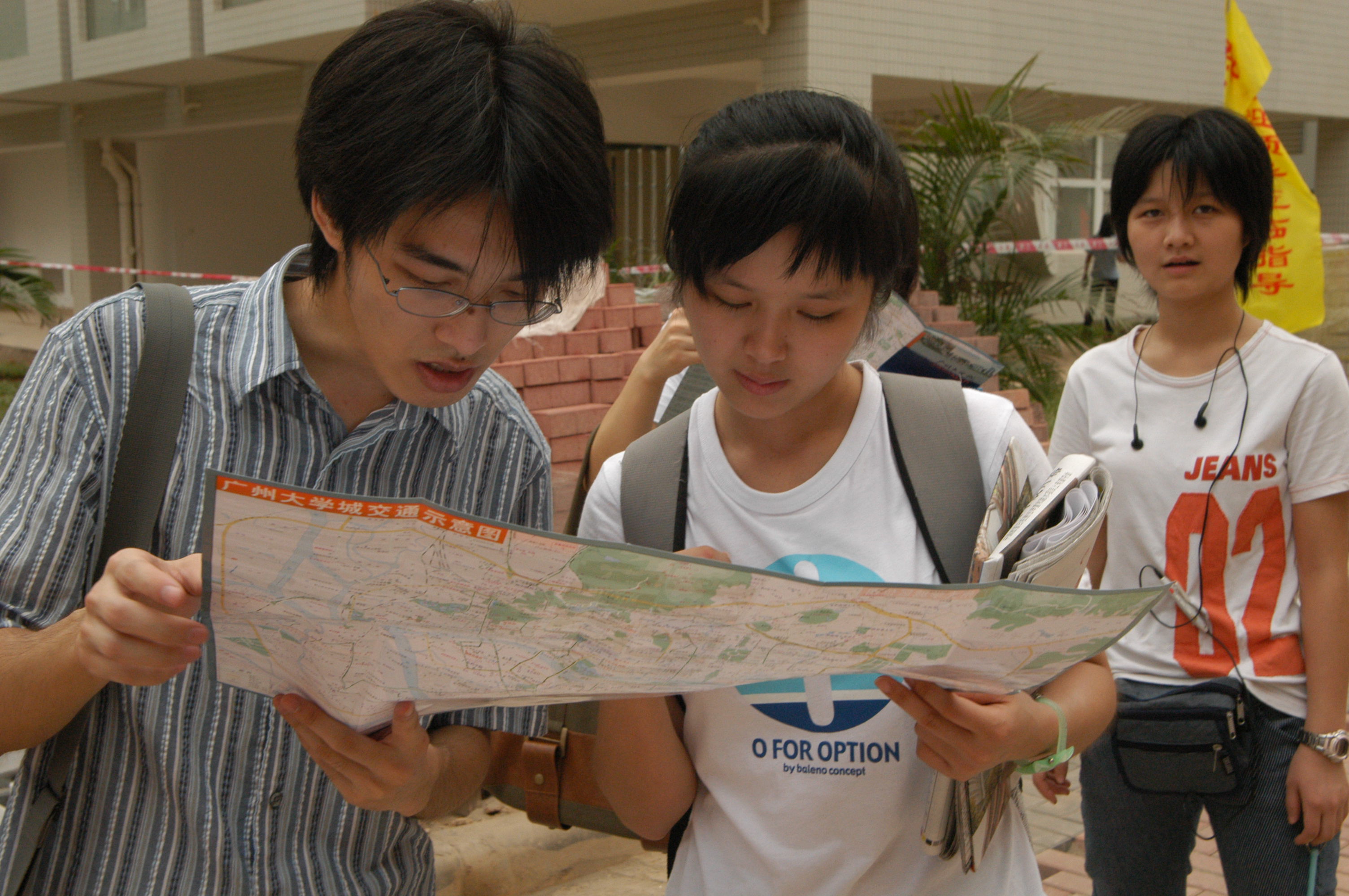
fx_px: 1741
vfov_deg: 28.9
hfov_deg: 42.4
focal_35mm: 46
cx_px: 674
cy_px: 448
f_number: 9
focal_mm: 31
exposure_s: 1/320
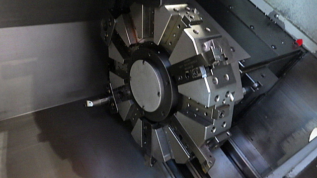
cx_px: 158
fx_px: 261
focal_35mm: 31
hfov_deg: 62.6
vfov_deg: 37.6
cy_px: 71
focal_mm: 5
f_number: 3.5
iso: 1600
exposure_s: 1/10
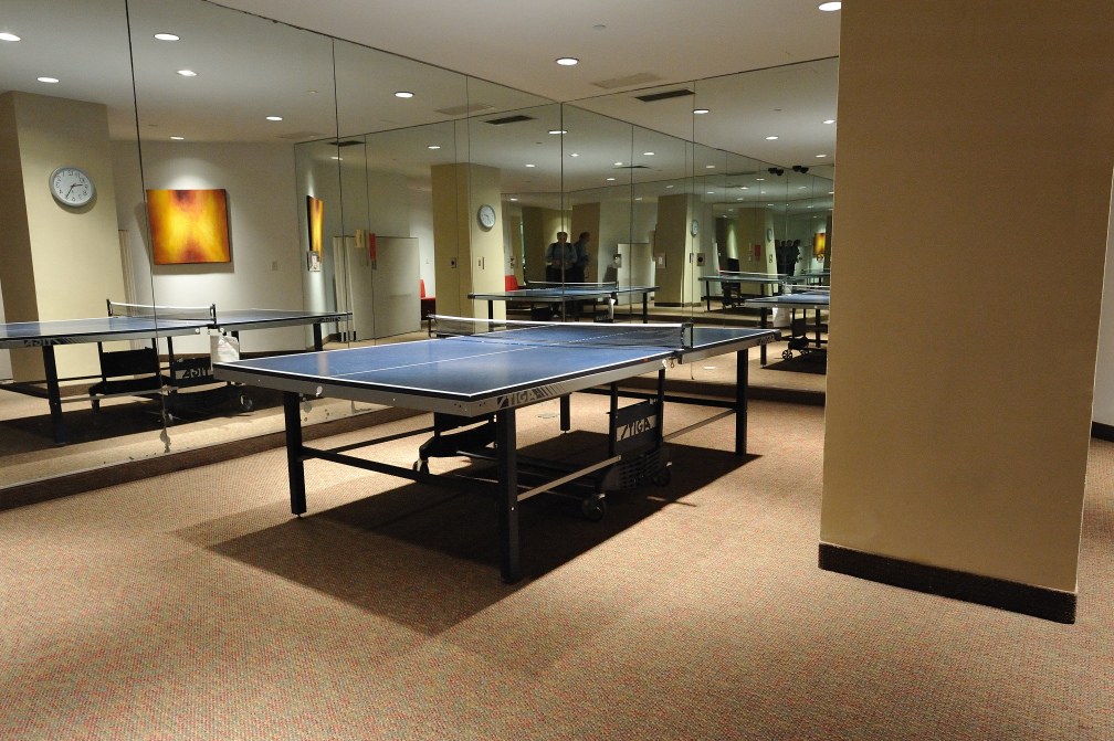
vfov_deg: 53.1
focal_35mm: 24
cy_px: 370
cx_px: 557
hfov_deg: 73.8
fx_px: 742
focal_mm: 24
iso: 5600
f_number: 8
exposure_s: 1/30
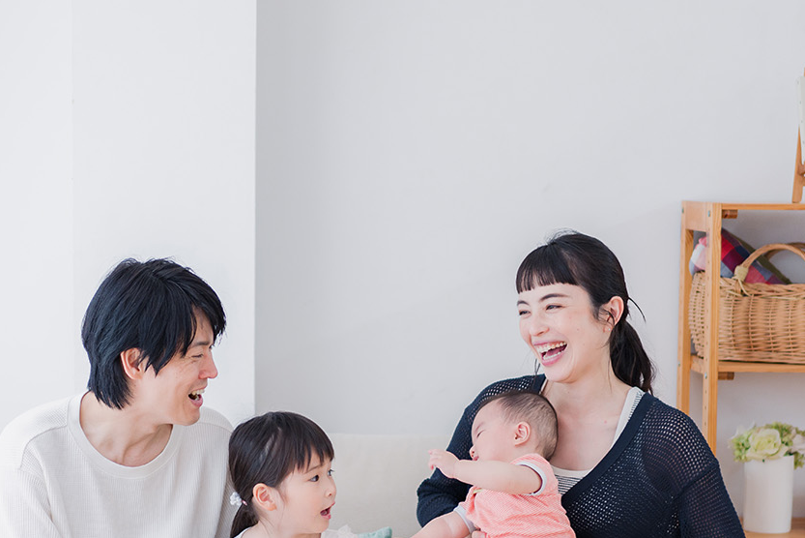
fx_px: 2214
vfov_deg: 13.8
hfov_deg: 20.6
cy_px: 422
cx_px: 397
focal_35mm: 99
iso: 250
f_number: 1.8
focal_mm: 55
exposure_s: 1/250
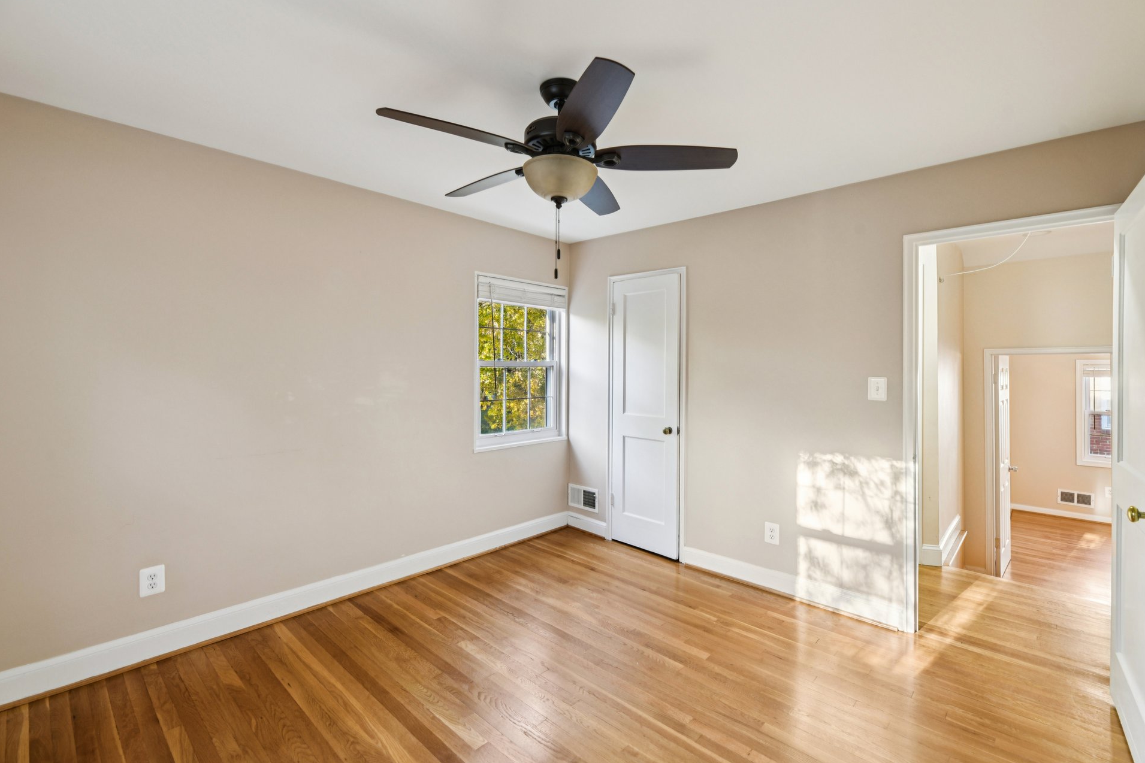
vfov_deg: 77.3
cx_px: 572
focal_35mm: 15
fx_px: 477
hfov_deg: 100.4
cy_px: 378
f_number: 8
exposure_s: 1/10
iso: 400
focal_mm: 14
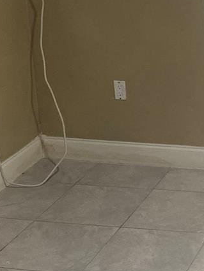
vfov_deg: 20.8
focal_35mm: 94
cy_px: 116
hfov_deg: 14.8
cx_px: 288
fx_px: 738
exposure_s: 1/60
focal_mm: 4.25
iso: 320
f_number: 1.8
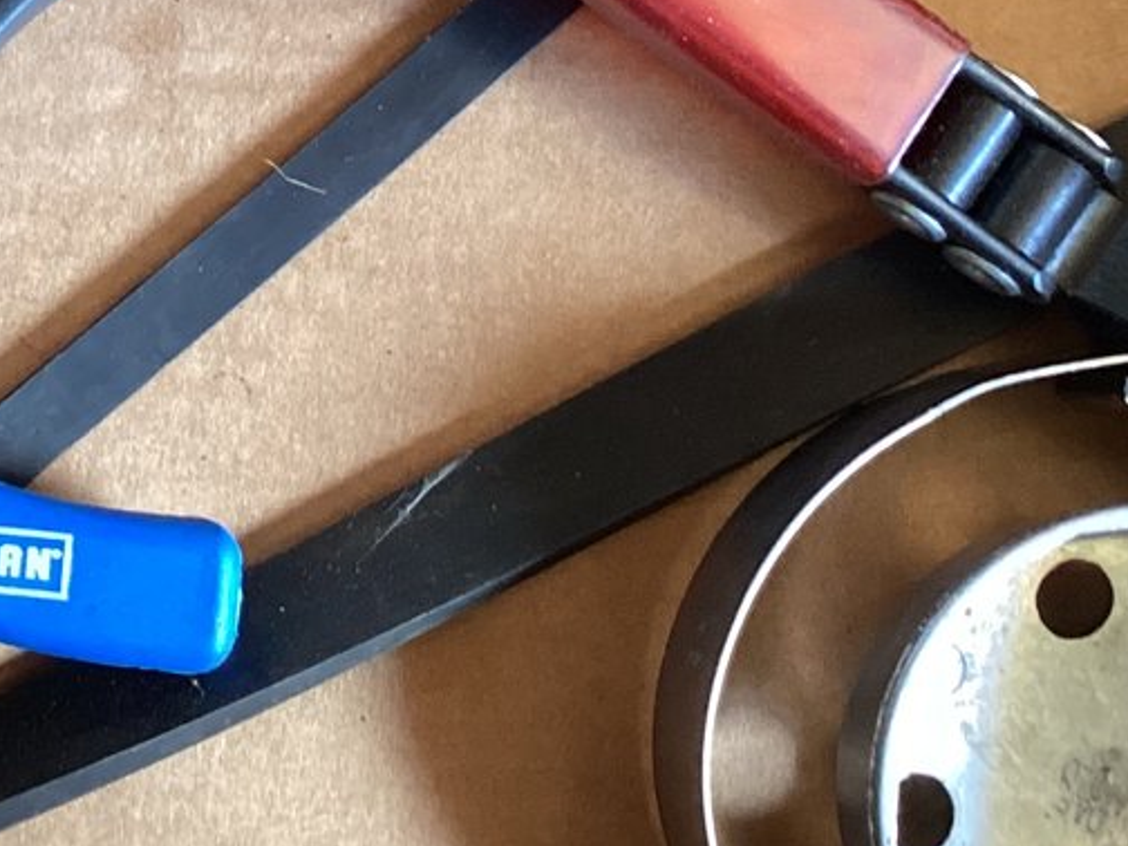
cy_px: 95
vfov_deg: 15.7
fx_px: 3031
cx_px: 46
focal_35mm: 93
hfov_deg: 20.5
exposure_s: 1/50
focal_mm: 3.3
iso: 250
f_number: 2.4
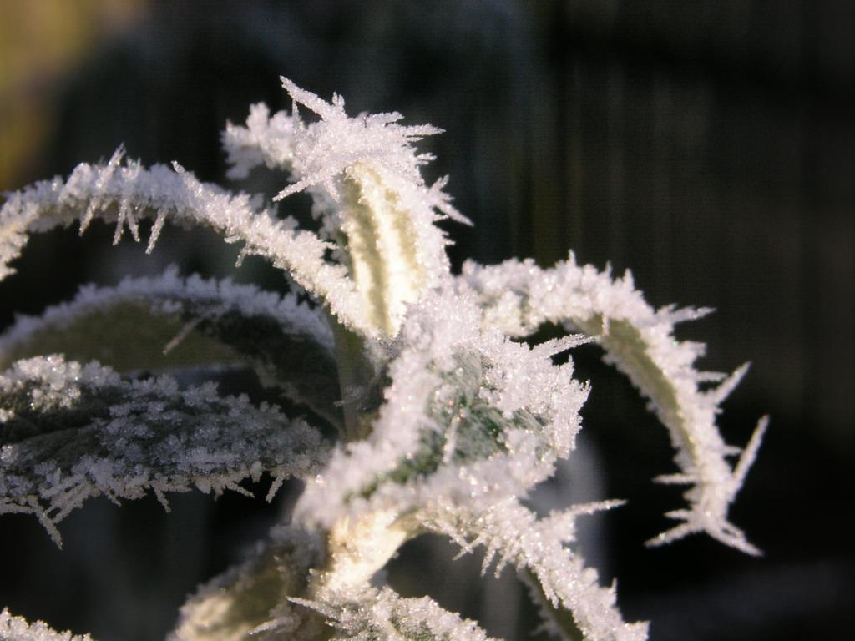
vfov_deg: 13.0
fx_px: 2816
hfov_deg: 17.3
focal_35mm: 114
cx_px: 428
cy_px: 320
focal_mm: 23.4
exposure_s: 1/125
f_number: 8
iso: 100
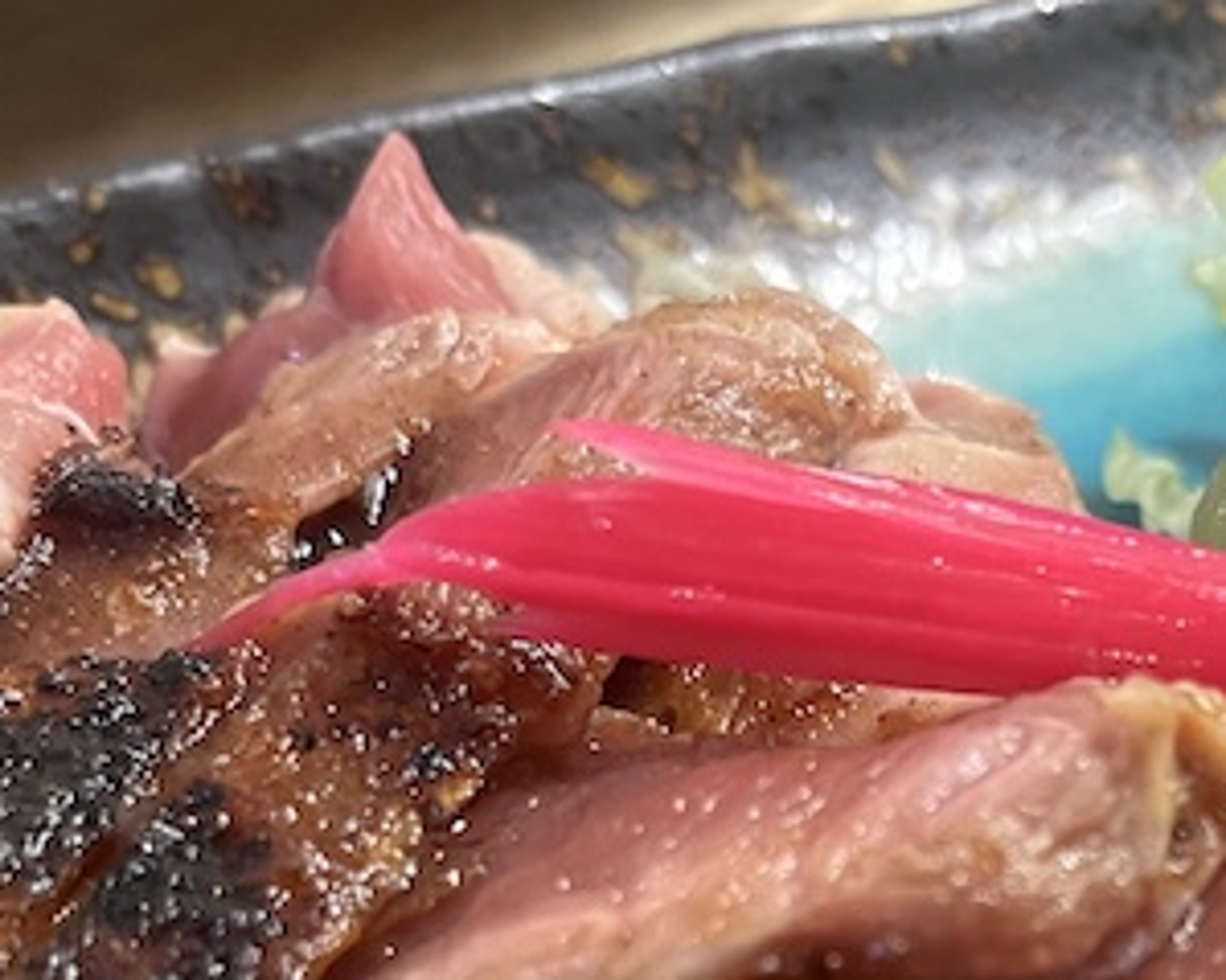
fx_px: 2467
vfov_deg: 20.9
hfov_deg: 27.6
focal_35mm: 68
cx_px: 890
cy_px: 1189
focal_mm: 5.1
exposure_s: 1/40
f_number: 1.6
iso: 500
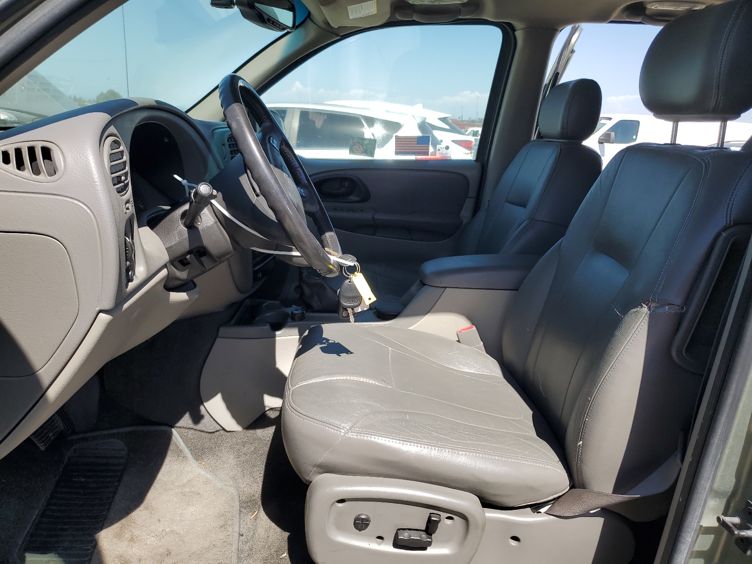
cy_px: 282
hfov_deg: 67.3
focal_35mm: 26
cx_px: 376
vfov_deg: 53.1
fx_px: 565
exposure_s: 1/1667
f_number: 1.5
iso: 50
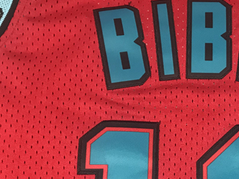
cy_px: 194
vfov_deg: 20.3
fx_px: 476
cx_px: 185
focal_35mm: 69
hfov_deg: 27.7
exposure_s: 1/33
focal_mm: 3.99
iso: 40
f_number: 1.8
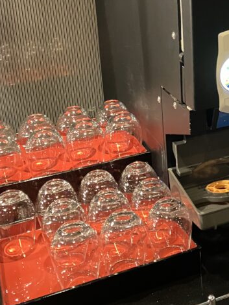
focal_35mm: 61
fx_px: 538
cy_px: 68
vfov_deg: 31.0
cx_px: 223
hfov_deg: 23.2
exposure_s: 1/25
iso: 640
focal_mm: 3.99
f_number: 1.8
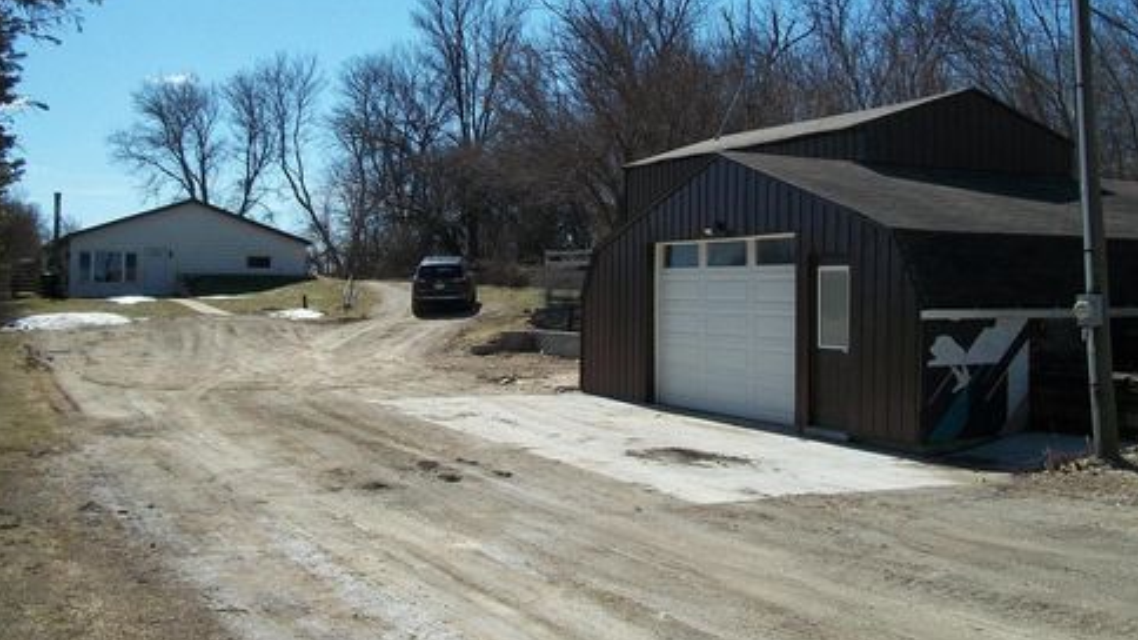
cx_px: 581
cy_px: 269
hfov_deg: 55.3
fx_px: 1086
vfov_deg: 32.7
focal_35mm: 36
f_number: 5.5
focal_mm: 5.7
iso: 80
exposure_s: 1/500
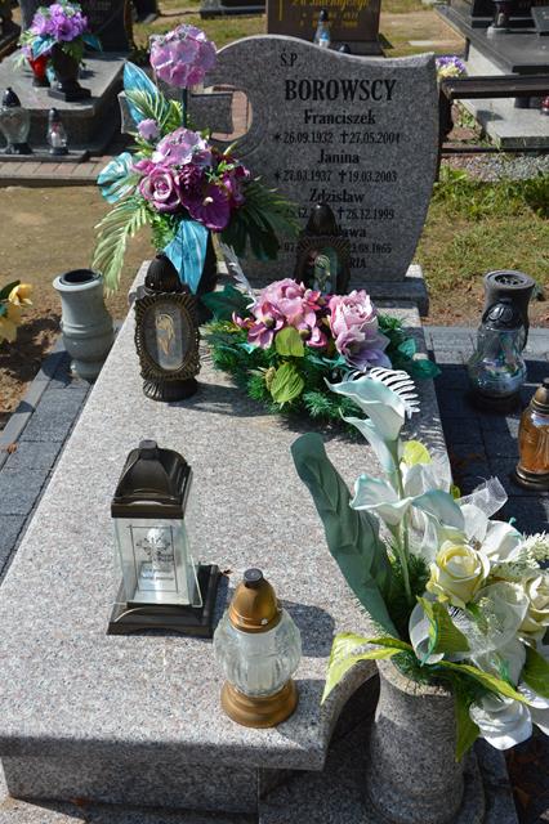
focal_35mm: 38
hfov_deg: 35.5
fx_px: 859
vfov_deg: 51.3
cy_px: 412
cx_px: 274
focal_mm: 25
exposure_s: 1/250
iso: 100
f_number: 8
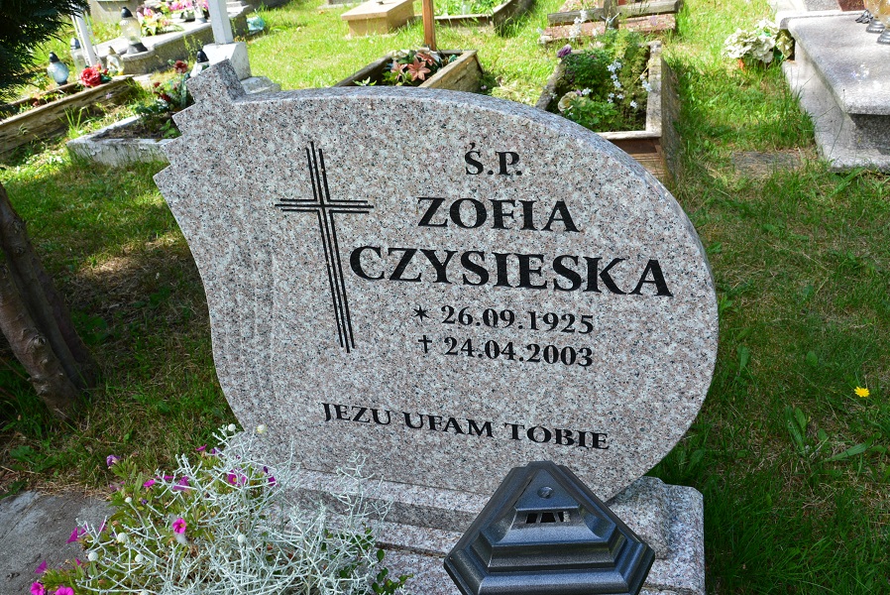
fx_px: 779
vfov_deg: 41.8
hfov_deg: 59.5
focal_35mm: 32
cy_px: 298
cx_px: 445
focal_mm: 21
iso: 200
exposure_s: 1/80
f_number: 10
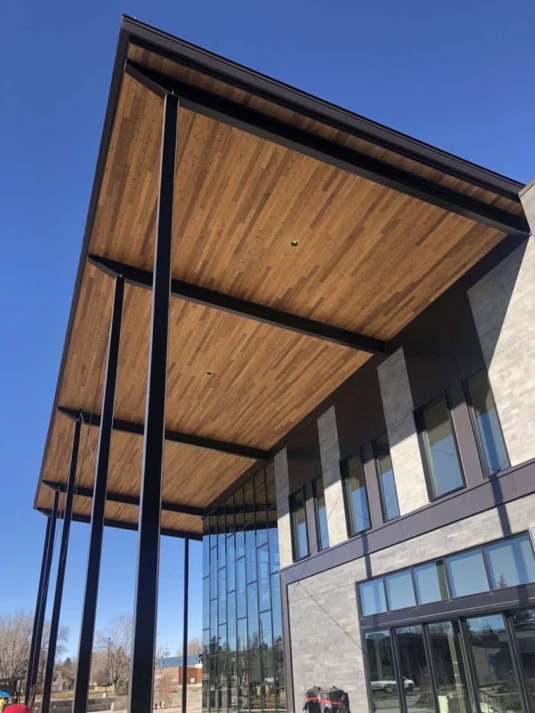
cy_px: 356
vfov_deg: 63.4
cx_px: 268
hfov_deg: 49.8
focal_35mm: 28
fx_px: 577
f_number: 1.8
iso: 20
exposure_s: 1/558
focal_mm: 4
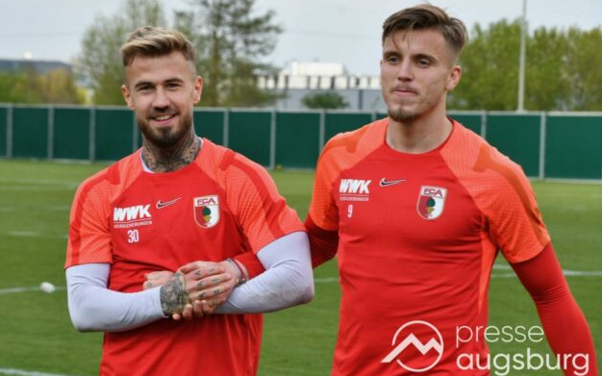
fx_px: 2772
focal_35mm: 169
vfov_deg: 7.8
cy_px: 180
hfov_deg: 12.4
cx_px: 301
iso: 500
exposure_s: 1/500
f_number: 11
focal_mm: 110
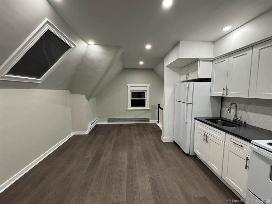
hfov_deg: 102.1
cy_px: 102
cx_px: 136
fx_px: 110
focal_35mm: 14
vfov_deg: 85.7
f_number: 2.2
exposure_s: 1/120
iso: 320
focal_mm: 2.22
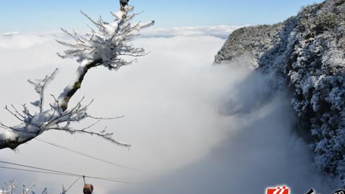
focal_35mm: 27
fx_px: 247
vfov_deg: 42.8
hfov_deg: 69.9
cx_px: 172
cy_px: 107
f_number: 11
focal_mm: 24
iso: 100
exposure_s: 1/200
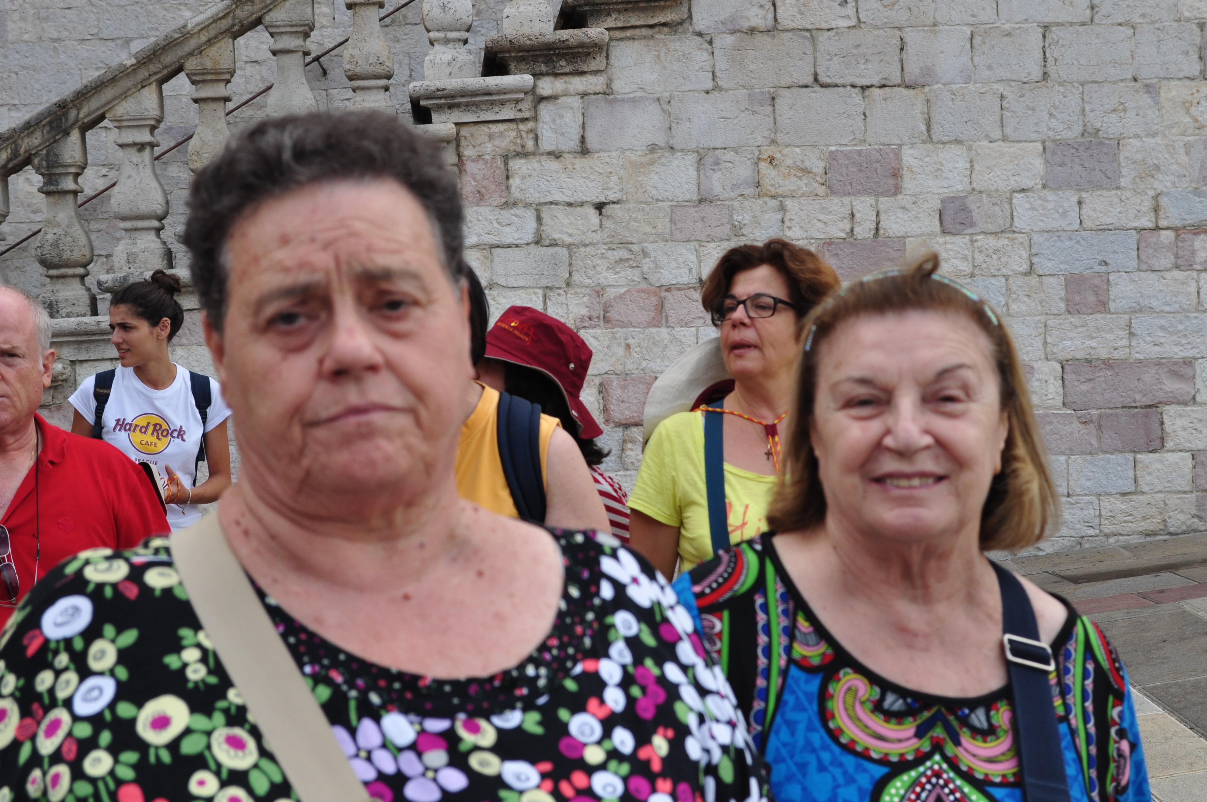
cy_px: 401
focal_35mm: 66
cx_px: 604
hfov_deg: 30.5
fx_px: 2210
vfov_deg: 20.6
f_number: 10
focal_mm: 44
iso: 400
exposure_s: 1/200
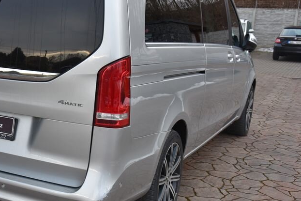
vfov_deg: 24.2
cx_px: 57
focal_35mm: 56
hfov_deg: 34.5
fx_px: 468
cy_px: 87
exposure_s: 1/160
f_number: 6.3
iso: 500
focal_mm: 34
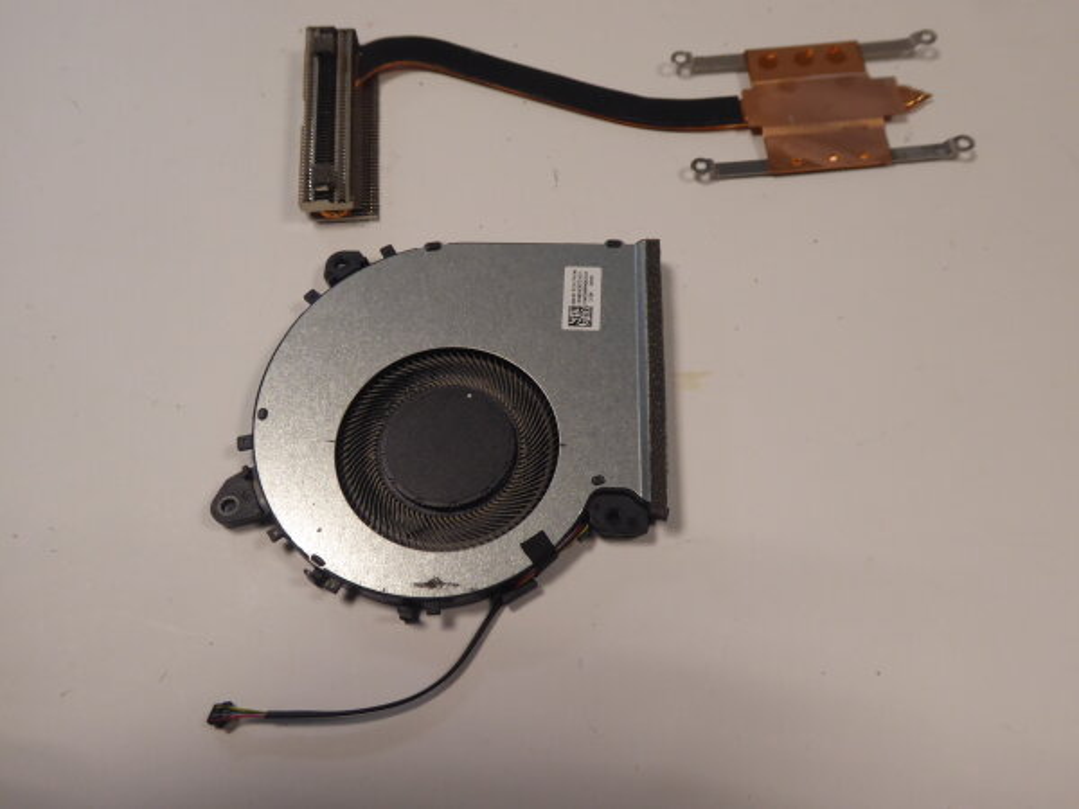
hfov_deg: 61.7
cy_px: 404
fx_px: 904
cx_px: 540
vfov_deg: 48.2
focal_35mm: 29
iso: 200
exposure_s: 1/60
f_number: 3.5
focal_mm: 5
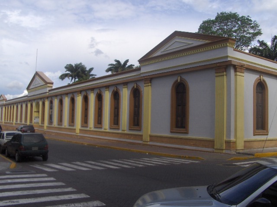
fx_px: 280
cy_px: 104
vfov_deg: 40.7
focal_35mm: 35
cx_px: 138
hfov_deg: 52.6
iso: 100
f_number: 4.3
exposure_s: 1/1053
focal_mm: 5.8
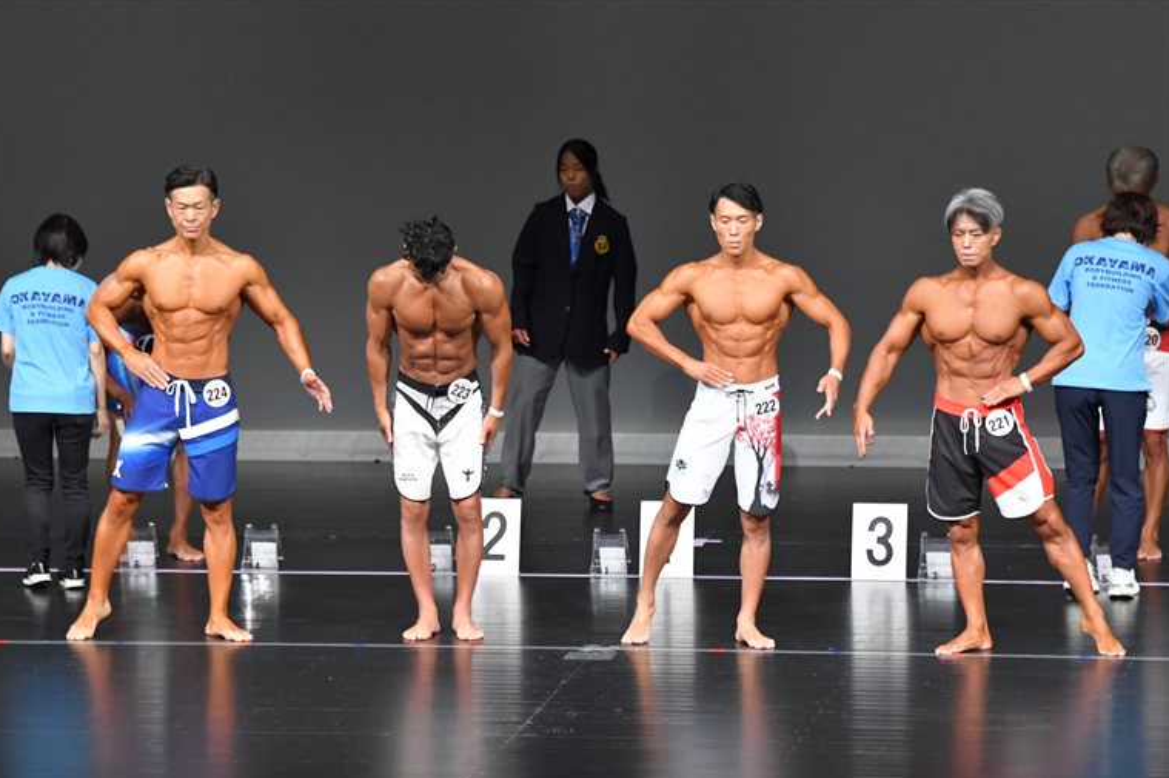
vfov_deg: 5.6
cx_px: 575
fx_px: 7950
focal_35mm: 245
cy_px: 396
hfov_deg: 8.4
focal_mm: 160
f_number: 5.6
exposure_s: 1/400
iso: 5000
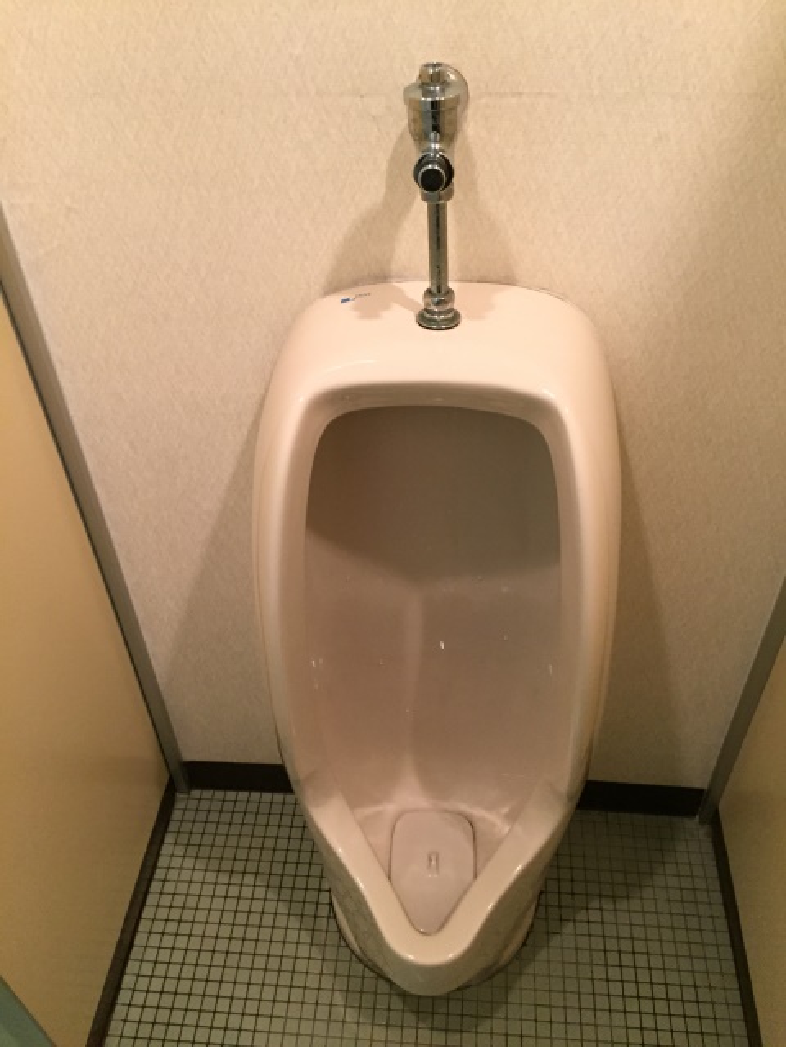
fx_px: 878
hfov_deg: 48.2
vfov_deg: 61.7
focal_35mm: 29
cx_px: 393
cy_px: 524
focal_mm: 4.15
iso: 200
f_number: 2.2
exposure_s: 1/30
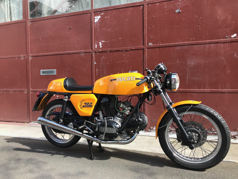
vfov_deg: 49.7
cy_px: 90
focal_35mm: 28
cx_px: 119
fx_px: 193
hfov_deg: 63.4
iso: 20
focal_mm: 3.99
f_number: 1.8
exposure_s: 1/273
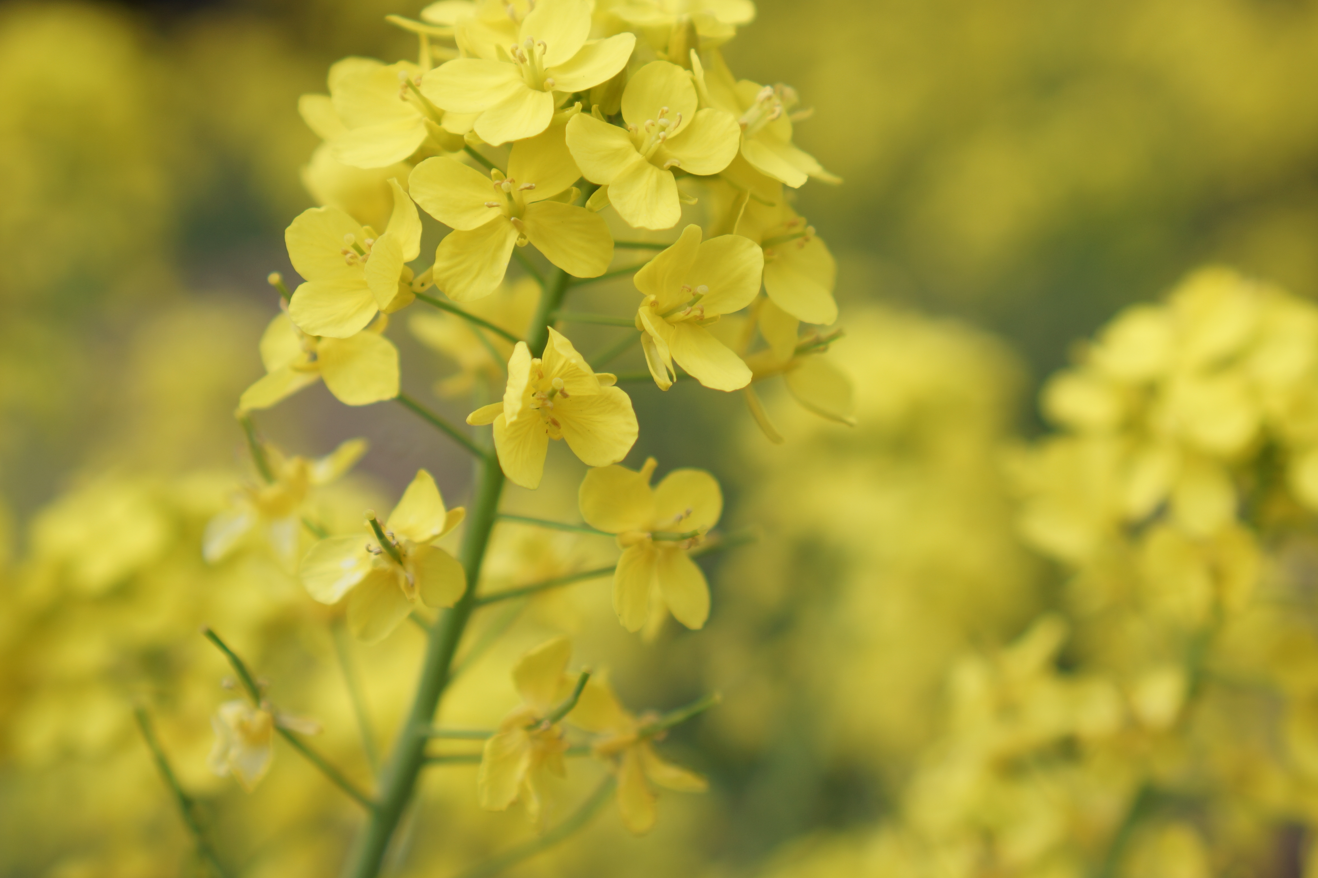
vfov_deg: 20.3
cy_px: 357
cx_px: 750
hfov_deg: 30.0
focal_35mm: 67
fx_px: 2453
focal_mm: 35
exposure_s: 1/1250
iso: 100
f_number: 2.8
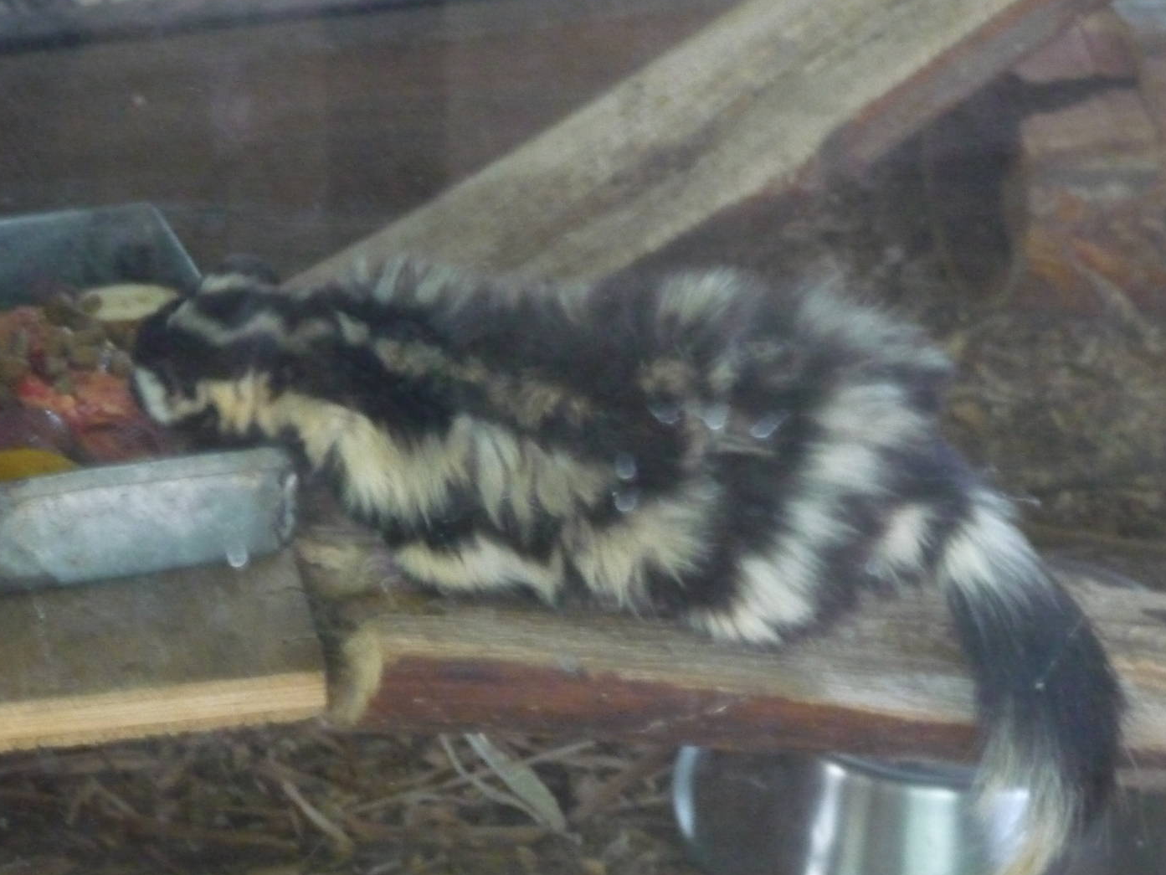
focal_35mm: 147
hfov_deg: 13.4
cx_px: 620
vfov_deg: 10.1
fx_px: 4952
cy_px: 491
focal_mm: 21.8
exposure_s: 1/8
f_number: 4.7
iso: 800
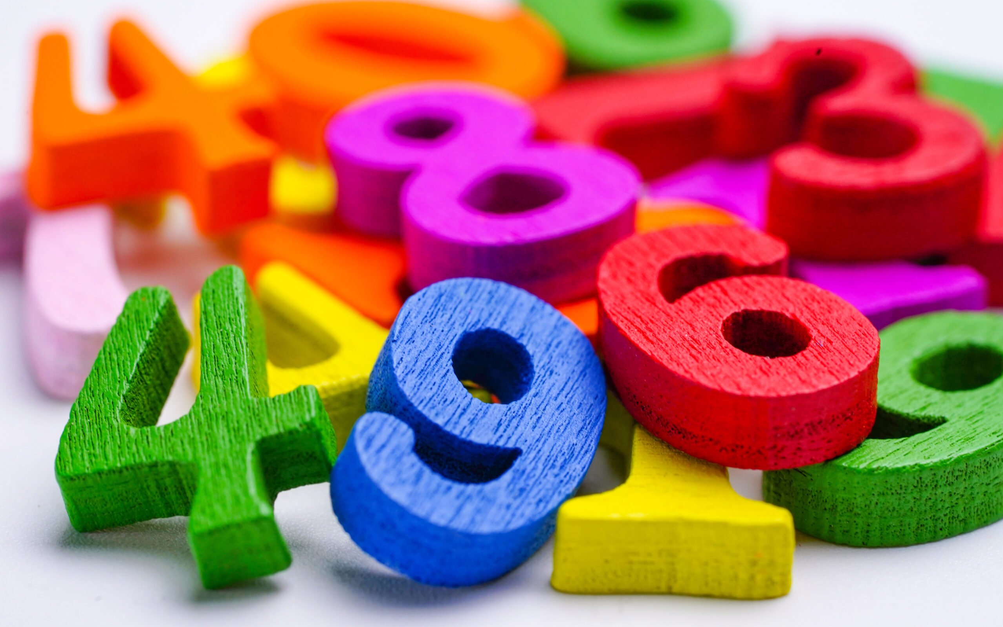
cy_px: 335
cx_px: 502
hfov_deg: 22.6
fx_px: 2515
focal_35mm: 92
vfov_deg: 14.2
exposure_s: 1/50
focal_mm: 90
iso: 1250
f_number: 9
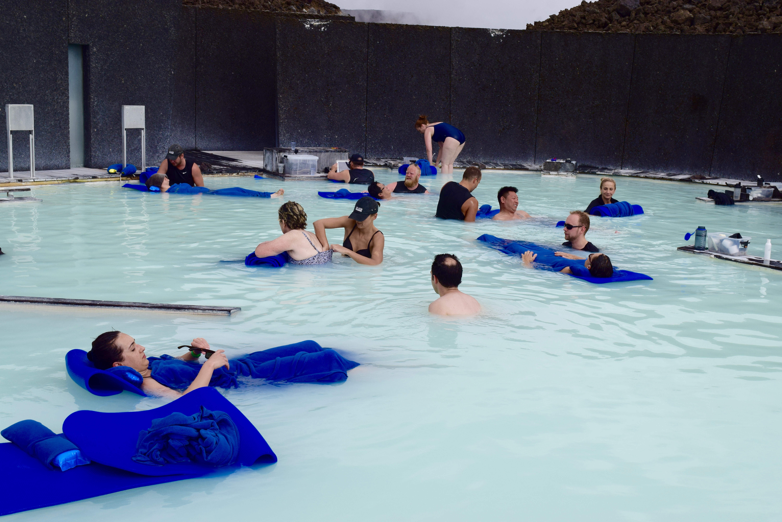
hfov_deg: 45.0
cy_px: 261
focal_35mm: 44
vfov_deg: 30.8
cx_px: 391
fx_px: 945
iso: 320
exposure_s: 1/500
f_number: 11
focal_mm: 29
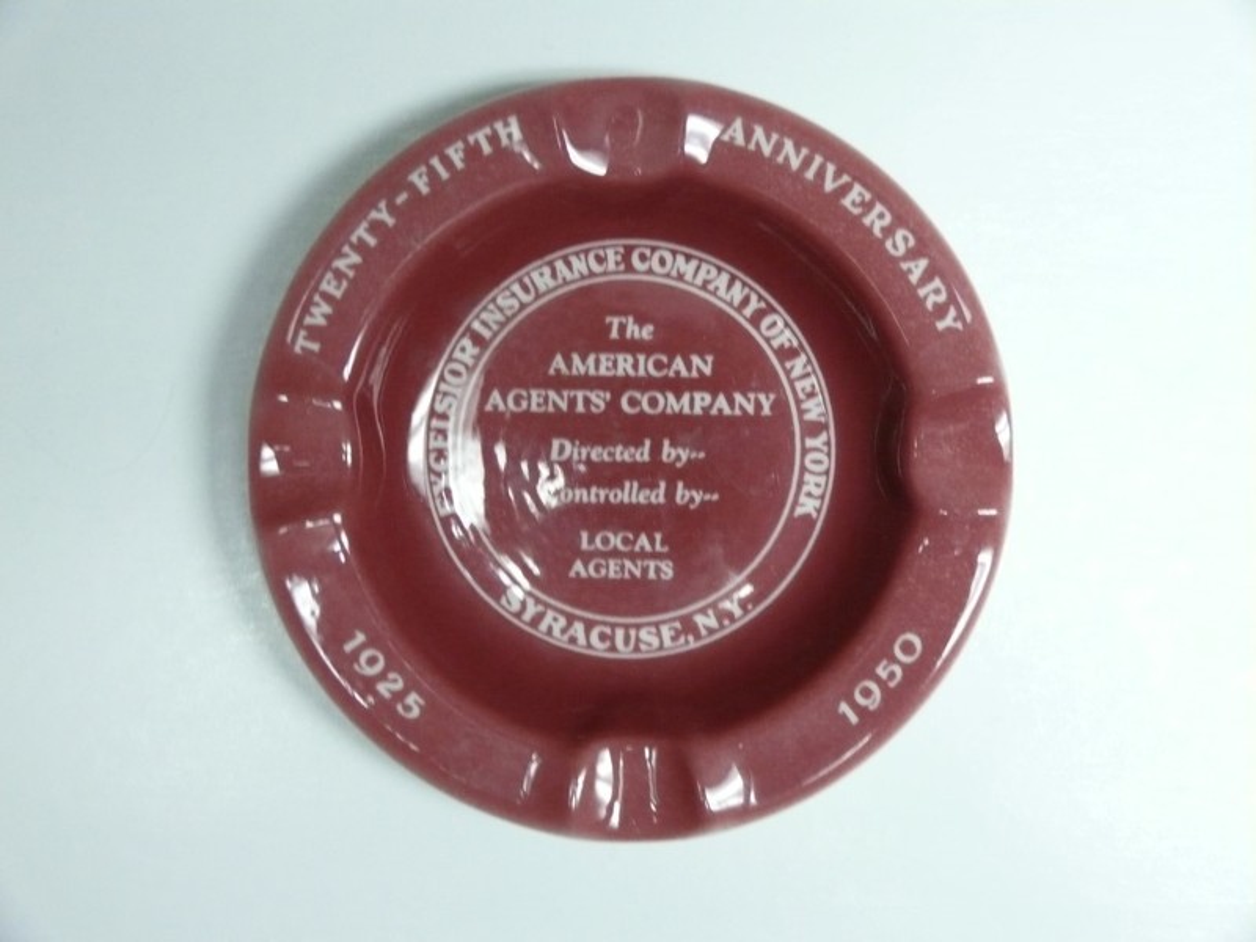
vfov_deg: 25.7
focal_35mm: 57
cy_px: 471
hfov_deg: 33.8
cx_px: 628
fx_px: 2068
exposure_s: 1/40
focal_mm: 12.1
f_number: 3.2
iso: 400
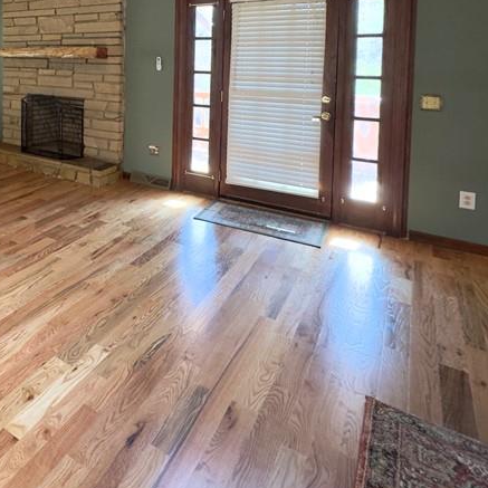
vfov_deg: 51.0
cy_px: 75
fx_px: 463
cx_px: 8
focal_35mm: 29
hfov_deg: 47.0
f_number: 2.2
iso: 320
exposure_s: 1/60
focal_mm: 2.22
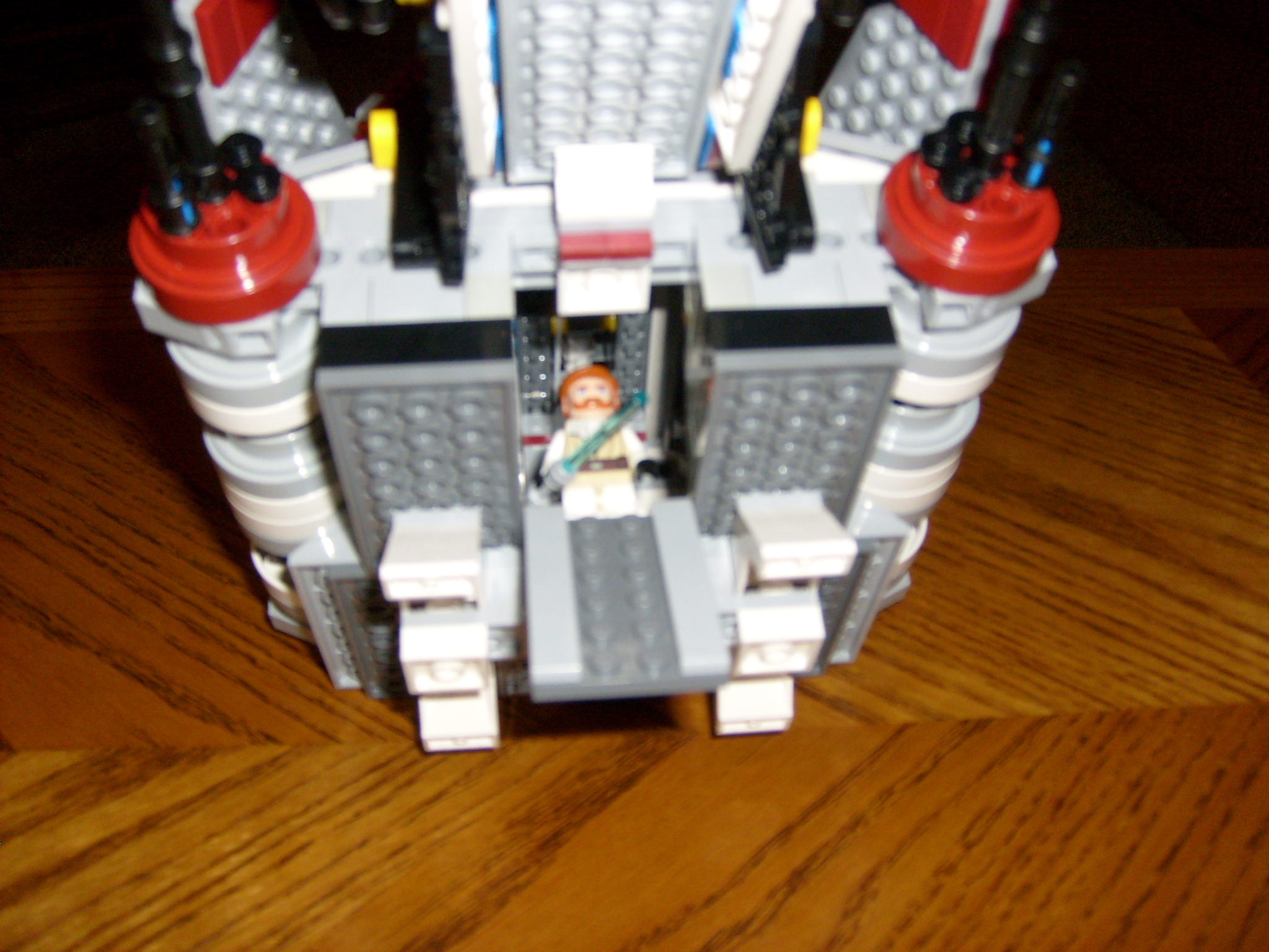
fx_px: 1283
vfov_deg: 40.7
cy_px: 476
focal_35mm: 35
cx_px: 634
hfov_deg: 52.6
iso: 100
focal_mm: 5.8
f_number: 2.8
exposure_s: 1/45
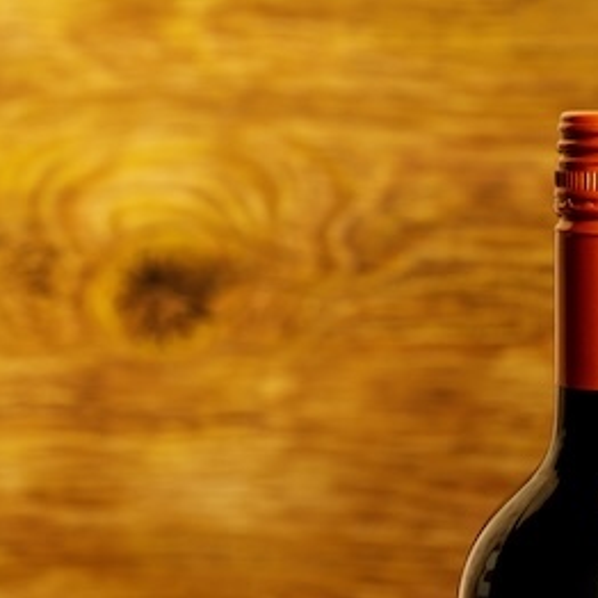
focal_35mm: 174
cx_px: 444
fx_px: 3401
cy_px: 300
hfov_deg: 10.0
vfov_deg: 10.0
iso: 200
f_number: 8
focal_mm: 90
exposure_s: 1/2
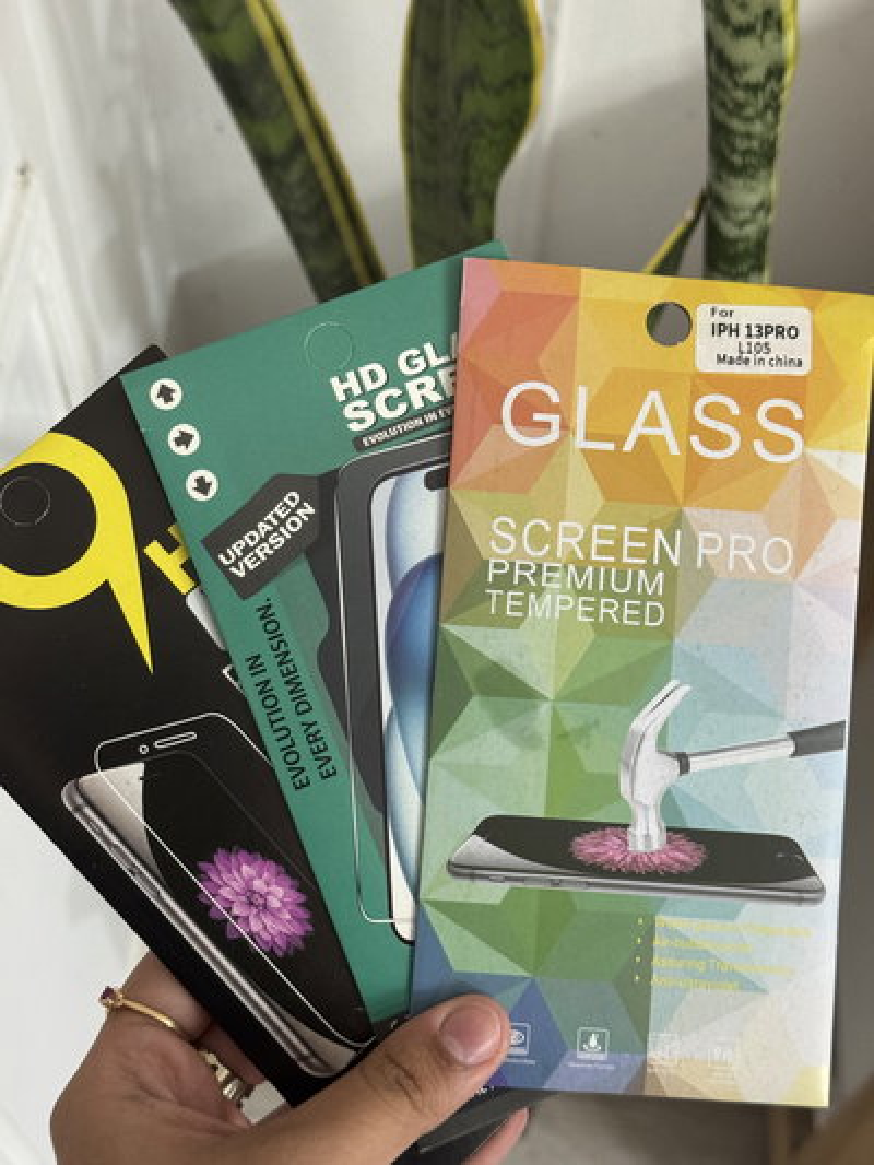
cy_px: 582
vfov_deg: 39.6
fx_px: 1615
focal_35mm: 48
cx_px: 437
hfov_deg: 30.3
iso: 250
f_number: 1.78
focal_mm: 6.76
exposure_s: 1/33
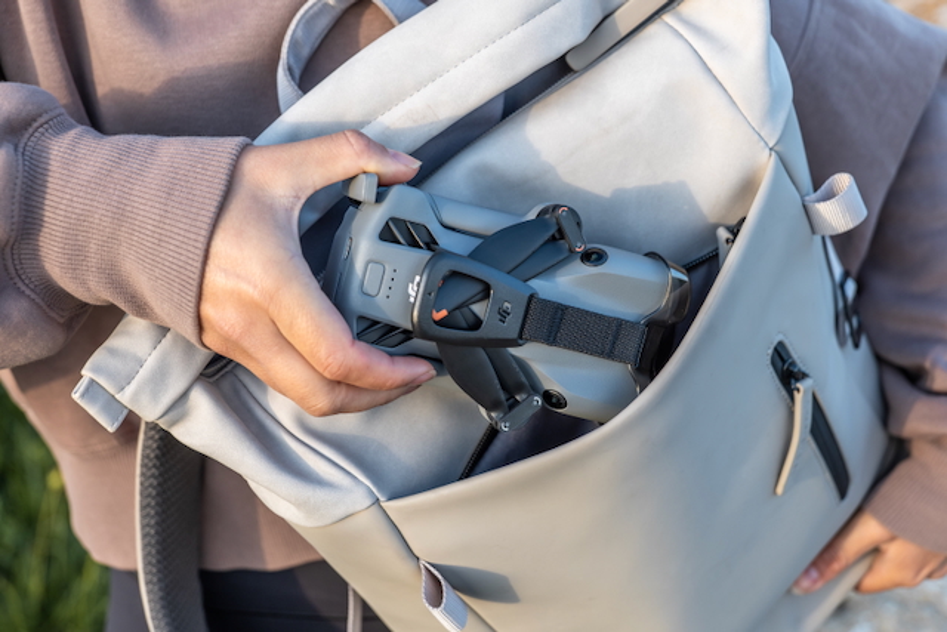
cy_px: 316
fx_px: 1368
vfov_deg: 26.0
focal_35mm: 52
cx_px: 474
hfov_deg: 38.2
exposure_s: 1/250
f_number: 5
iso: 500
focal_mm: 52
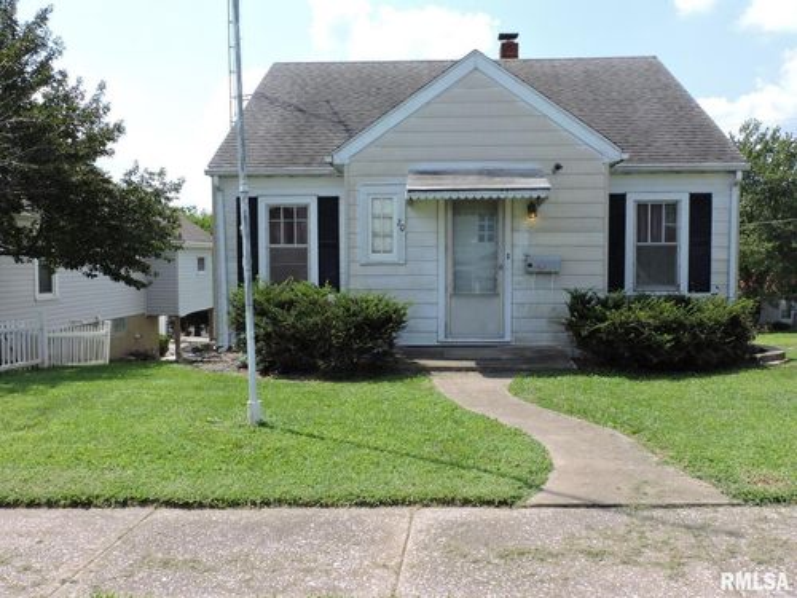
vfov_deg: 46.8
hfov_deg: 60.0
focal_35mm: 30
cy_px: 299
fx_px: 691
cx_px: 398
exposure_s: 1/160
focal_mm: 5.4
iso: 100
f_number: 7.8
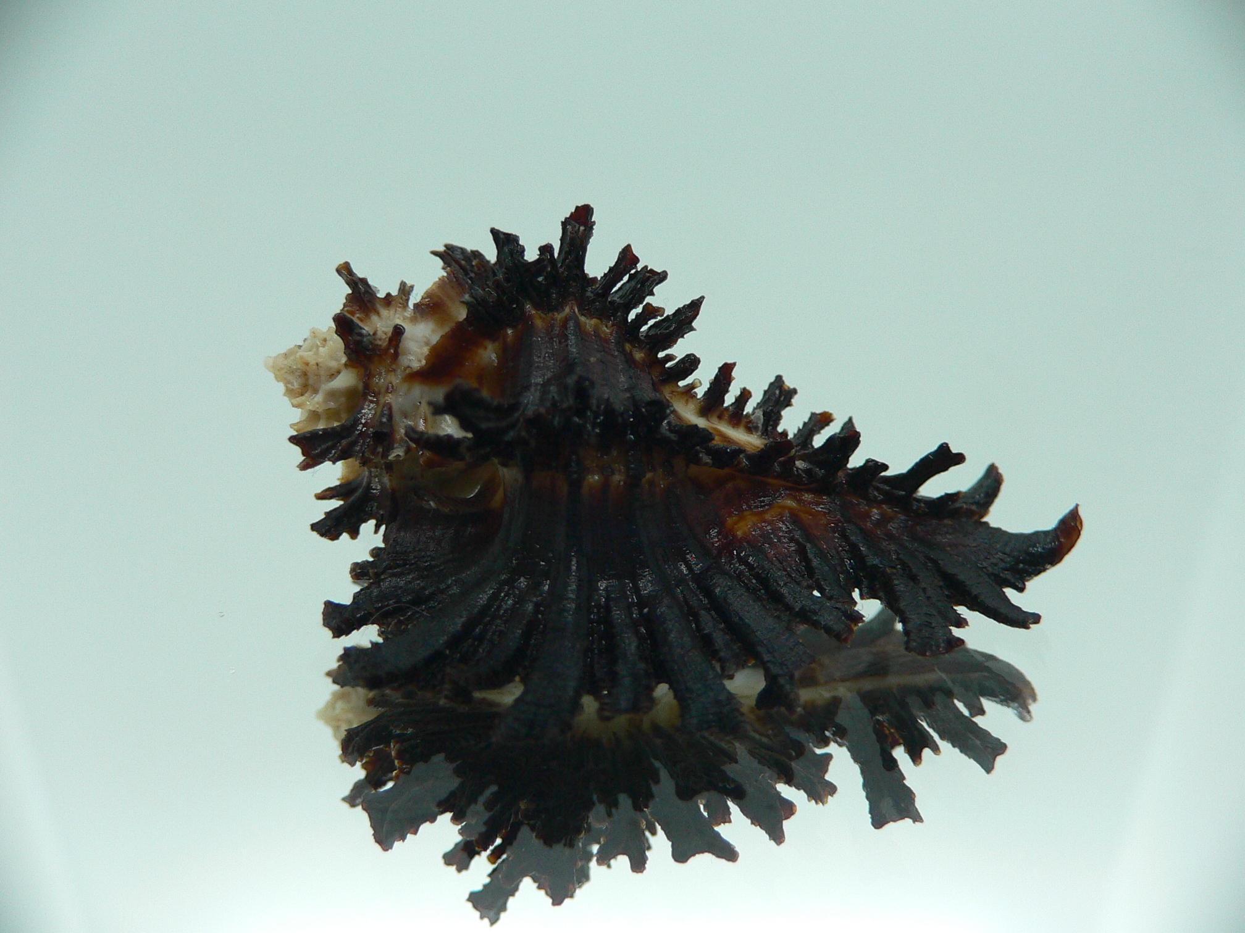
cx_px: 622
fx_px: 1259
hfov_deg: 52.6
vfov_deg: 40.7
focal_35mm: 35
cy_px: 466
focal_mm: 4.6
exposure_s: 1/60
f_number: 2.8
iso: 100
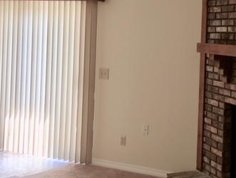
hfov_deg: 34.3
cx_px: 131
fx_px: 382
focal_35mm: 56
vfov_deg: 25.8
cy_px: 41
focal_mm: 4.15
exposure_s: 1/60
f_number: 2.2
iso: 32
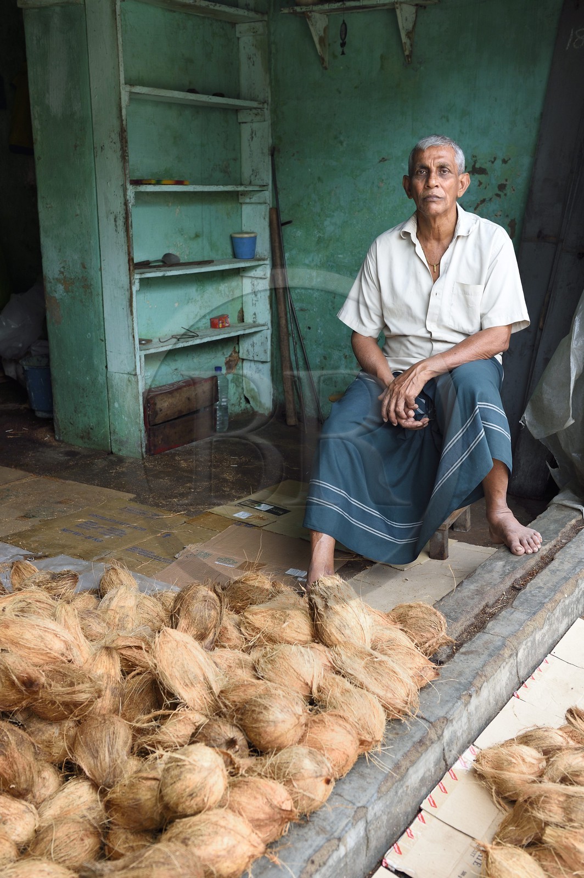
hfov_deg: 35.0
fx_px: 926
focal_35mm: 38
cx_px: 292
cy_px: 439
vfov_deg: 50.7
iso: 400
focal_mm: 38
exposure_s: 1/200
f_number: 6.3
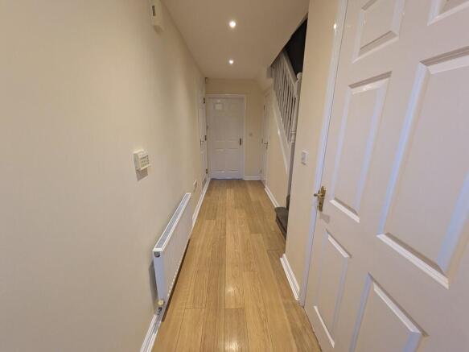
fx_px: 190
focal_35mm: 14
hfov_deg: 102.1
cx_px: 234
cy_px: 176
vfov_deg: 85.7
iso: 216
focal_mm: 1.85
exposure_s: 1/25.2
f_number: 2.2
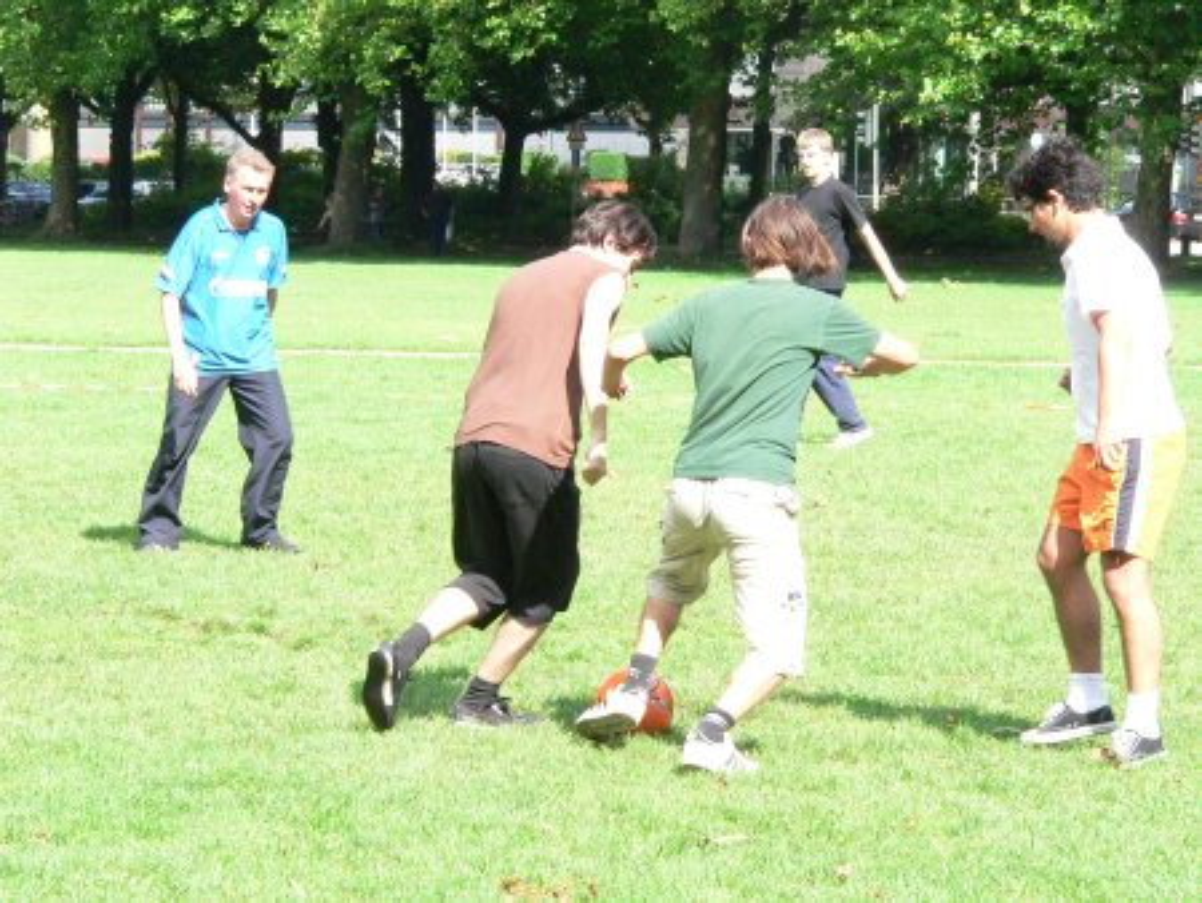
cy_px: 452
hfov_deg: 13.2
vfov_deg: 9.9
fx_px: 5211
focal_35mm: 150
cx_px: 601
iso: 400
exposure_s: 1/400
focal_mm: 25
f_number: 6.5
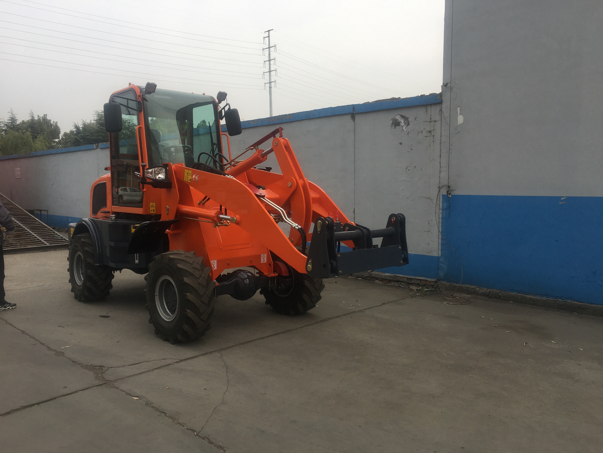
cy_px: 226
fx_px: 505
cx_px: 302
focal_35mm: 29
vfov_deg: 48.2
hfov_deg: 61.7
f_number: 2.2
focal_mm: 4.15
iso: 25
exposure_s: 1/605
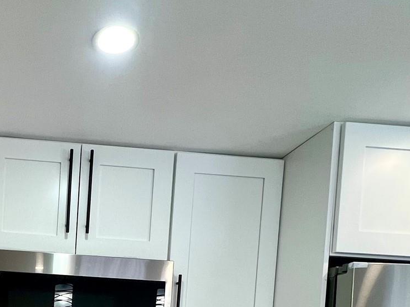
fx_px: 426
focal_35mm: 36
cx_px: 43
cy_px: 371
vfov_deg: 32.5
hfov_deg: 46.5
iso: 125
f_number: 1.8
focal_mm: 1.57
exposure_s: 1/120
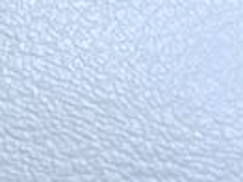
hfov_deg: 7.5
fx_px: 1396
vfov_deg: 7.1
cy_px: -199
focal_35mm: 199
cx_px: -679
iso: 32
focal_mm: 4.25
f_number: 1.8
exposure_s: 1/103
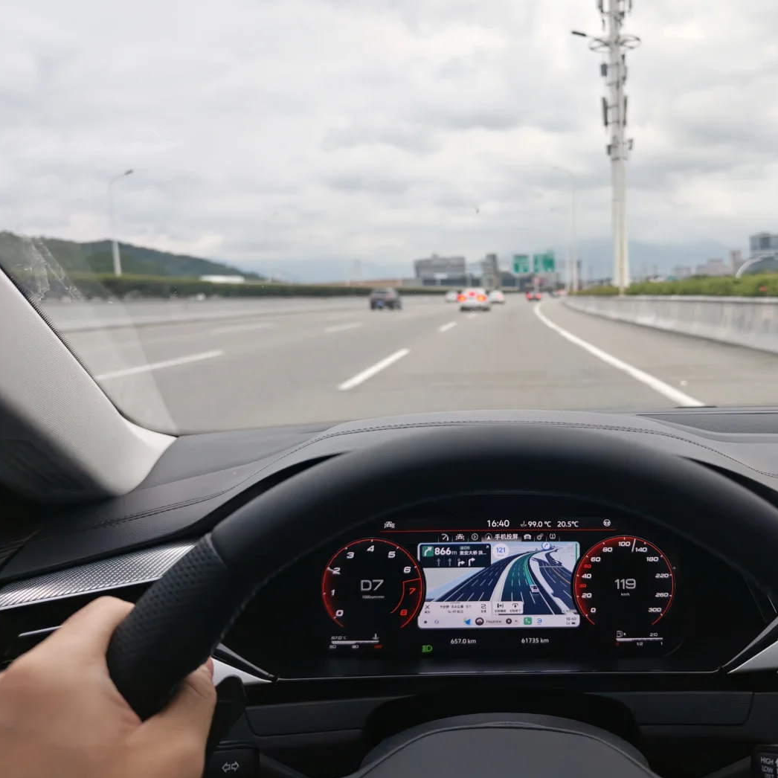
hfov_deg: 56.3
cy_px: 396
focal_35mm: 28
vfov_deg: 57.3
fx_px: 712
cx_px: 505
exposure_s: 1/100
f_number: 1.8
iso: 400
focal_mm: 8.67
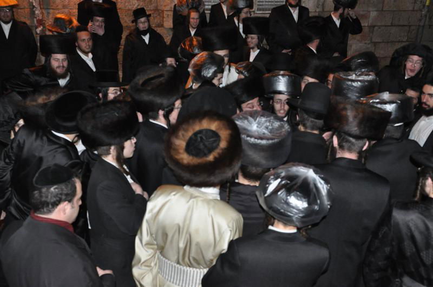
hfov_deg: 49.6
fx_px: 468
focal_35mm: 39
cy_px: 144
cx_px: 216
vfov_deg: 34.1
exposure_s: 1/60
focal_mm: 26
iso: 2000
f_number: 5
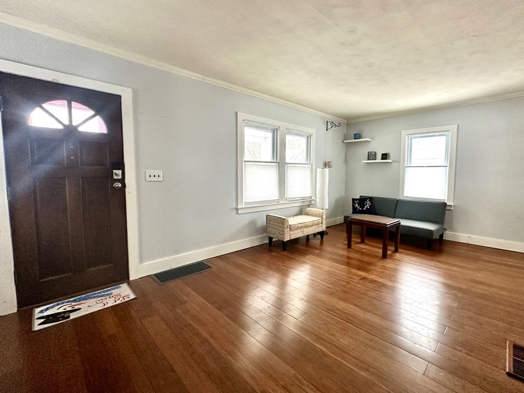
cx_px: 292
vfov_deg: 78.1
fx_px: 242
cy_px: 192
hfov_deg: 94.1
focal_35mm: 16
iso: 250
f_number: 2.2
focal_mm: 2.22
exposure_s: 1/99
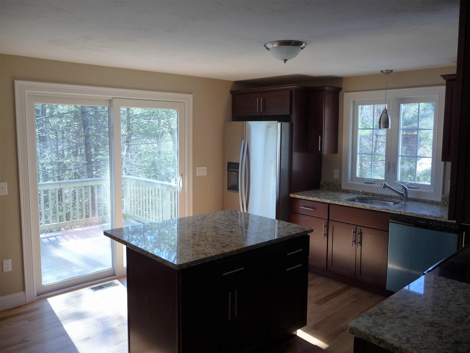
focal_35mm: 28
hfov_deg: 63.4
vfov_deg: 49.7
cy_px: 176
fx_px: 380
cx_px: 235
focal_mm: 4.7
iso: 100
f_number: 3.3
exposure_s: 1/40
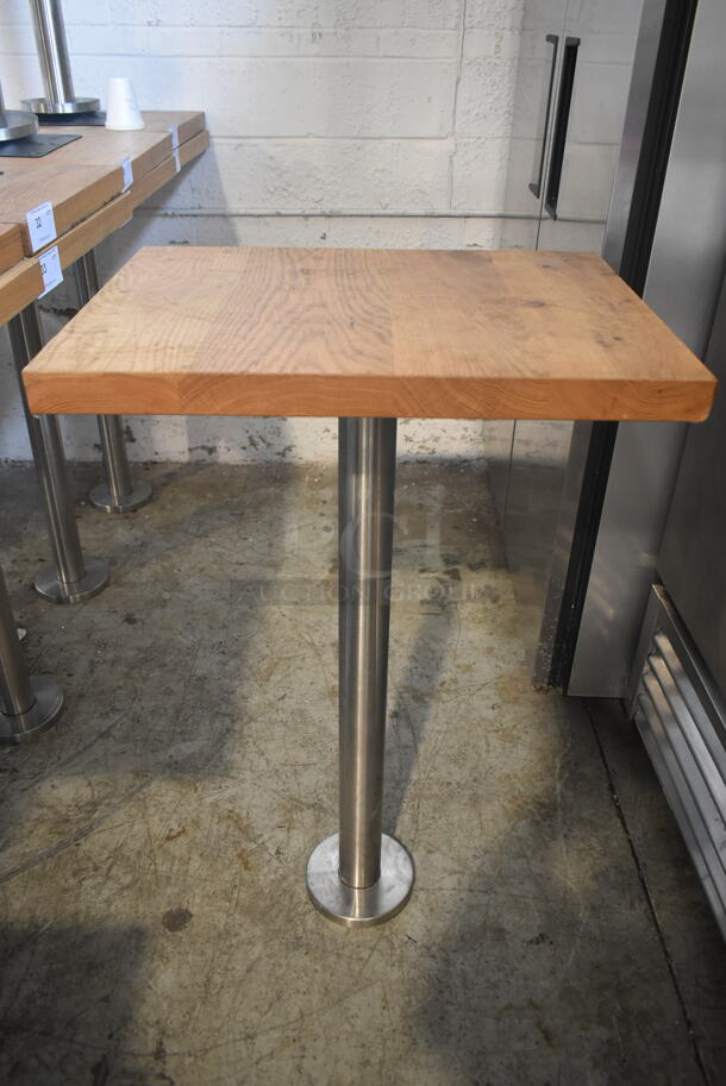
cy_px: 543
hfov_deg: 48.0
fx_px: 815
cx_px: 363
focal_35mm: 27
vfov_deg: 67.3
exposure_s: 1/60
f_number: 4
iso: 1600
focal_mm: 18
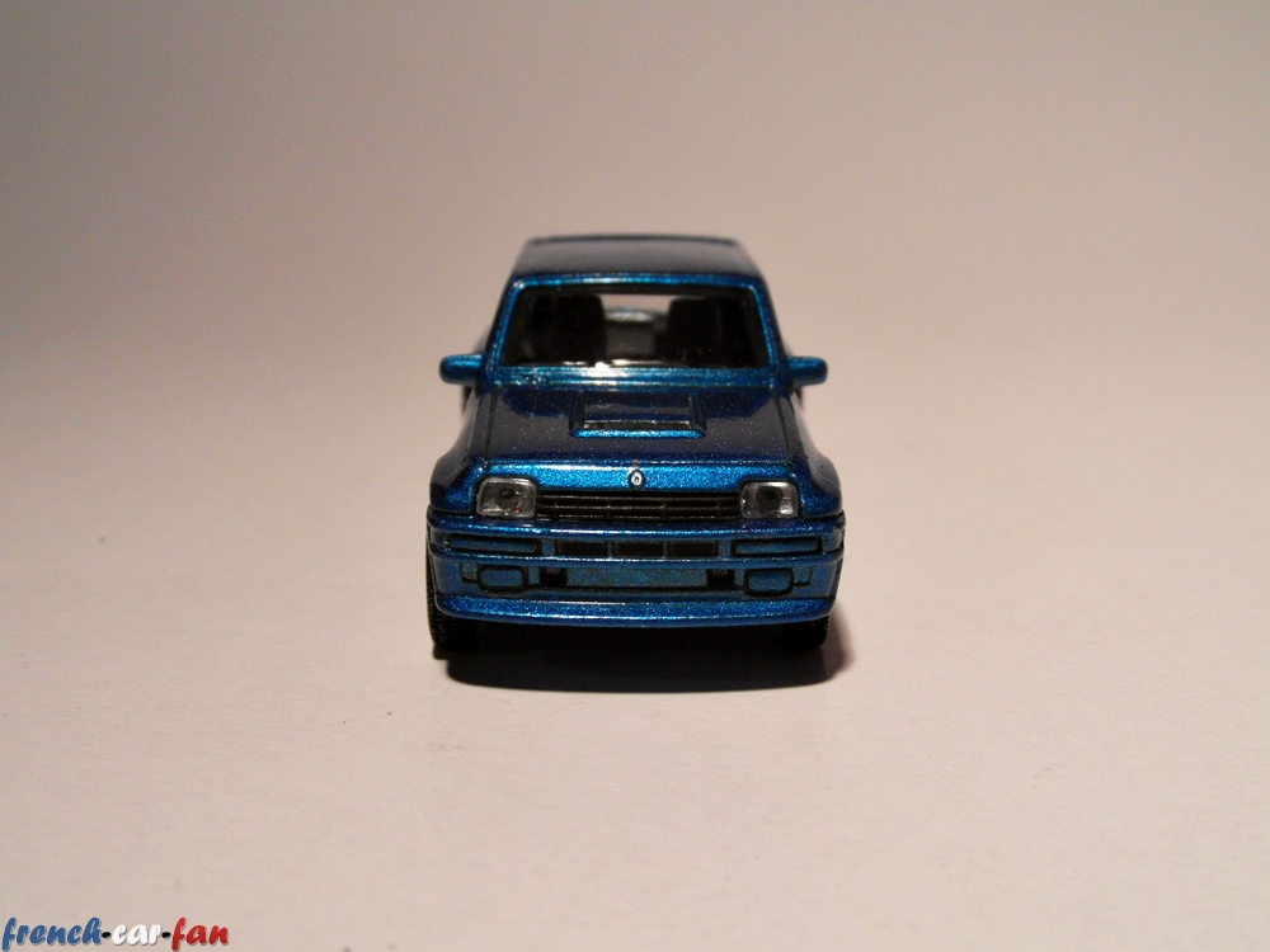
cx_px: 635
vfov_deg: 27.5
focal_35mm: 53
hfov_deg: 36.2
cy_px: 476
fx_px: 1944
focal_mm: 8.7
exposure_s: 1/30
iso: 200
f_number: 3.6
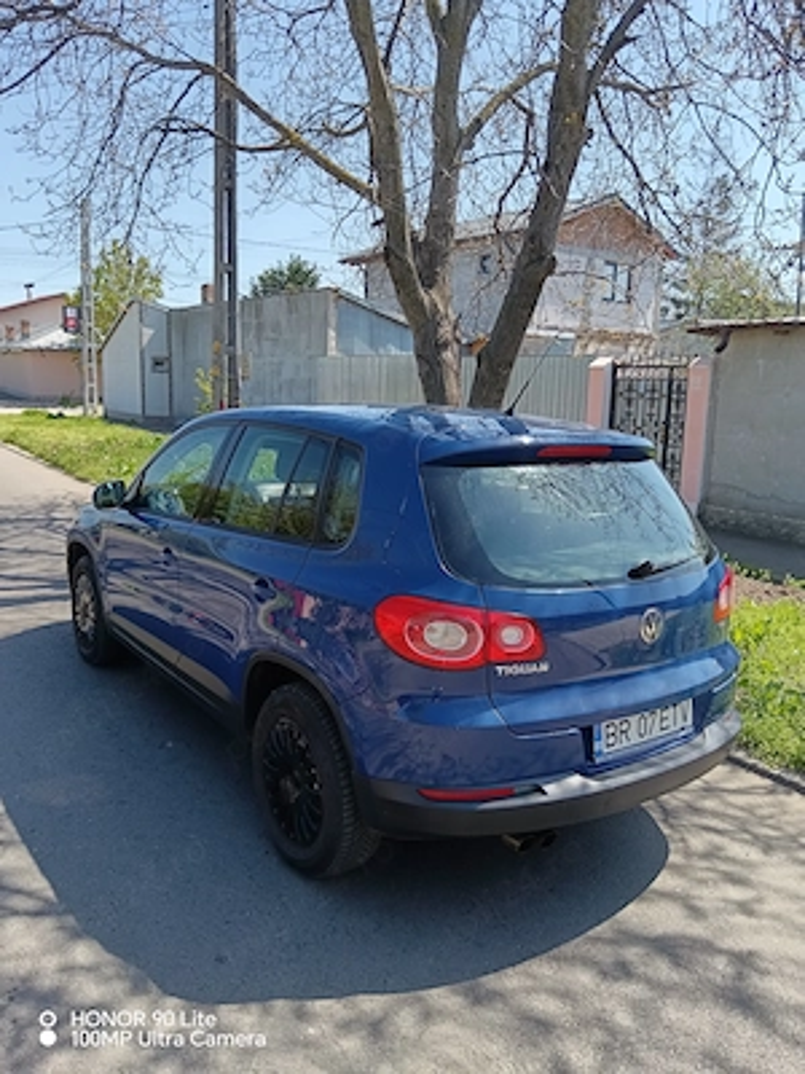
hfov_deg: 51.4
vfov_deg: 65.3
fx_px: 837
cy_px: 537
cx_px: 402
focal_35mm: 27
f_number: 1.9
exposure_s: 1/341
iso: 100
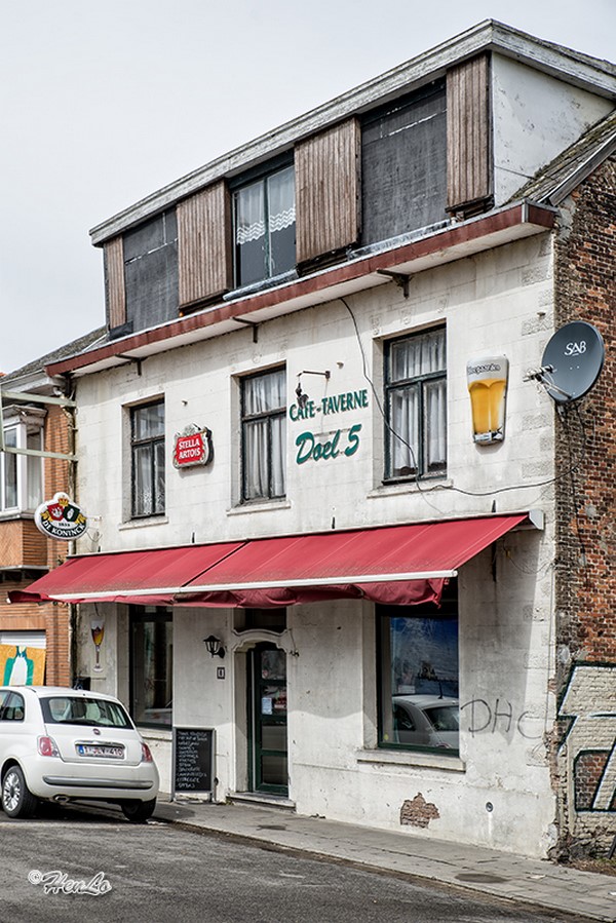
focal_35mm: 55
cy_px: 462
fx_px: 1410
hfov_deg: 24.6
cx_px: 308
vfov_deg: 36.2
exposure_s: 1/250
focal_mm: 55
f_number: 8
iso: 100
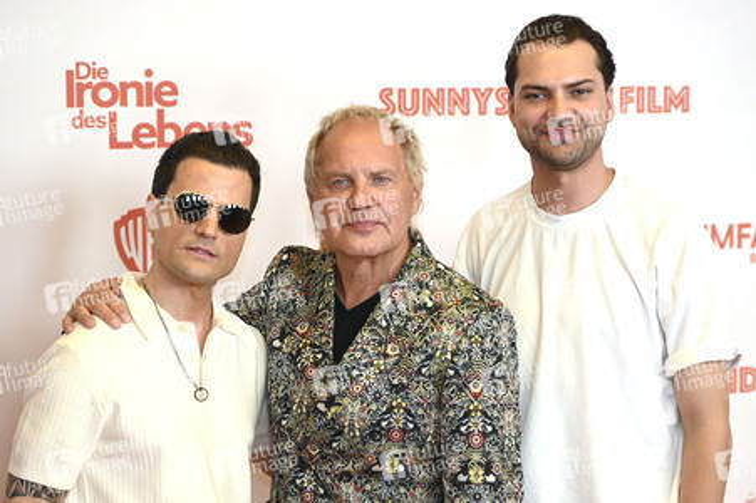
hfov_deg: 27.0
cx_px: 378
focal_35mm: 75
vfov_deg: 18.2
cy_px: 252
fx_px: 1574
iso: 320
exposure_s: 1/125
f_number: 2.8
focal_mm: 75
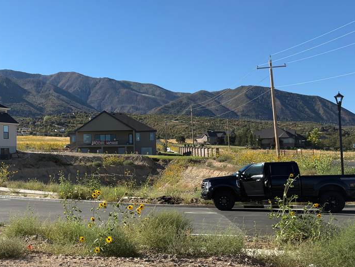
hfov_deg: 37.1
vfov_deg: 30.3
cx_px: 34
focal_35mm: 48
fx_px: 492
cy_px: 121
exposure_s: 1/2747
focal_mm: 5.96
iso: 50
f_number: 1.6
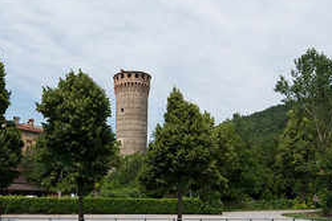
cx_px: 120
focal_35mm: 36
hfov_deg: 52.4
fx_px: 332
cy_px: 151
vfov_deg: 36.5
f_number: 8
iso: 100
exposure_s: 1/250
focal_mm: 15
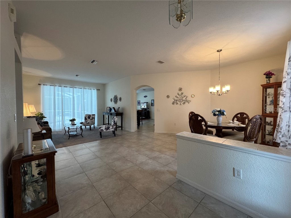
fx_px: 118
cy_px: 109
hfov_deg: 102.1
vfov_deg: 85.7
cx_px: 146
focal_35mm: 14
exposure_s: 1/60
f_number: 2.2
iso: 250
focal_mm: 2.22
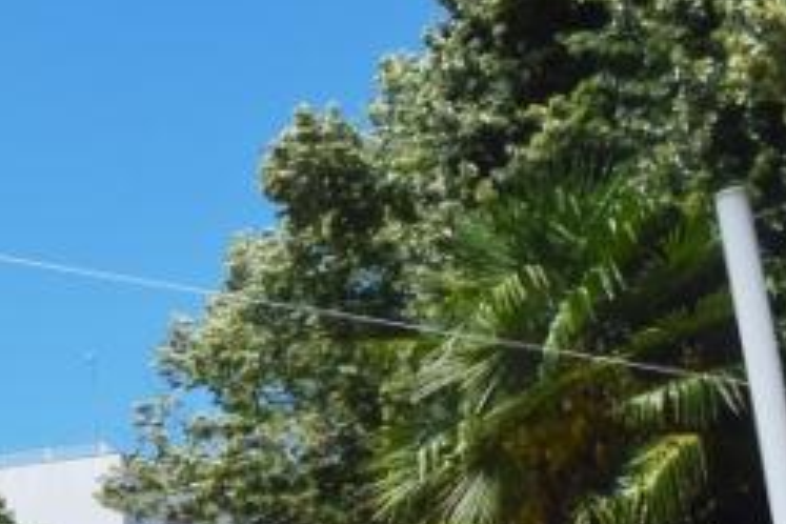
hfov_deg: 15.8
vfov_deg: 12.0
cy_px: 664
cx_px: -616
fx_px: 2423
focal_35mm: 111
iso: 200
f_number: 11
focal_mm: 18
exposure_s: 1/500
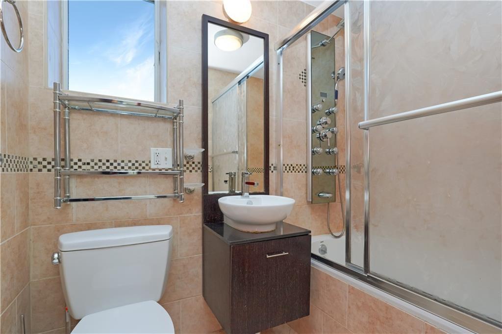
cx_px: 251
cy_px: 167
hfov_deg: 95.0
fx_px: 230
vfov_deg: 72.0
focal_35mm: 16
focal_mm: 11
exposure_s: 1/160
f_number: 4
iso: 160
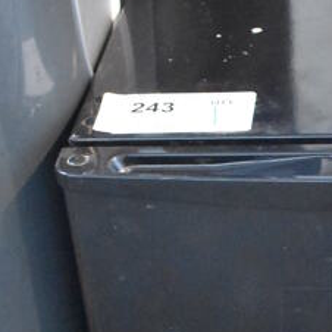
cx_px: 435
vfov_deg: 12.9
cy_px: 295
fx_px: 1454
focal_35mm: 134
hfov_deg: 12.6
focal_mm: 26
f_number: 4
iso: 10000
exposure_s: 1/125
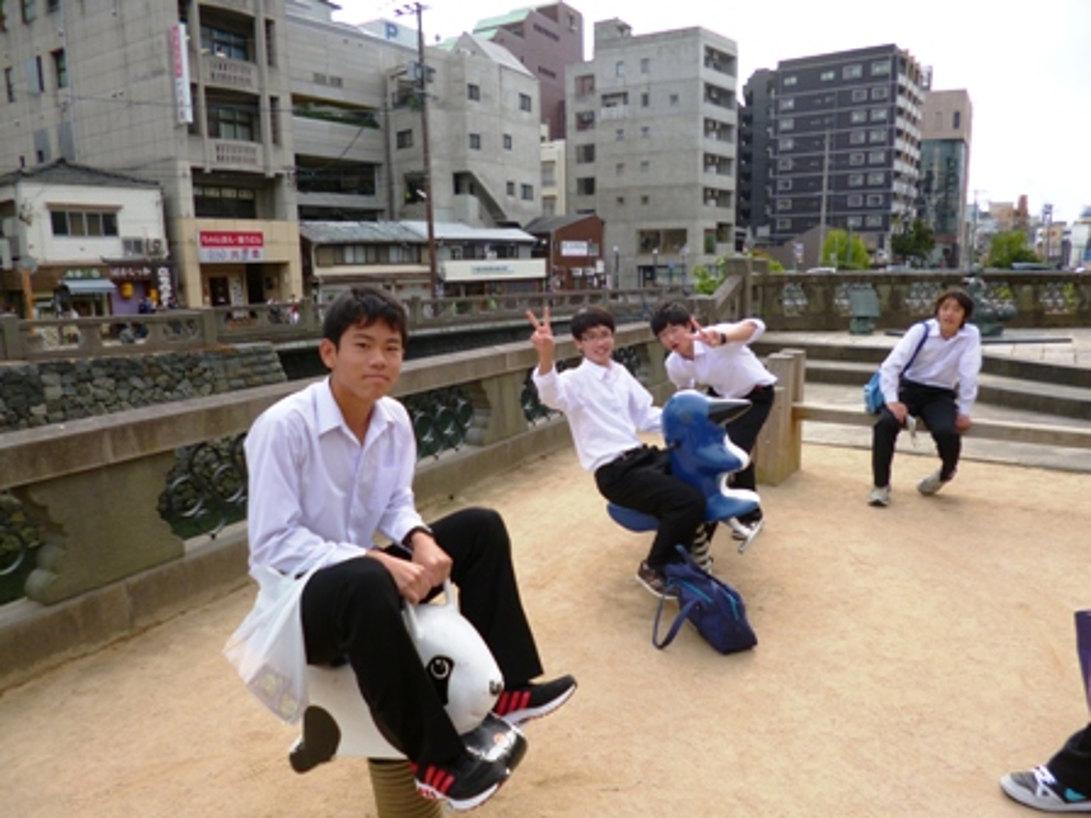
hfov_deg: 71.6
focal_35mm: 24
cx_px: 546
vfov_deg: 56.8
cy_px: 409
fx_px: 756
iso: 100
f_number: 2.5
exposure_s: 1/800
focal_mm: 4.3
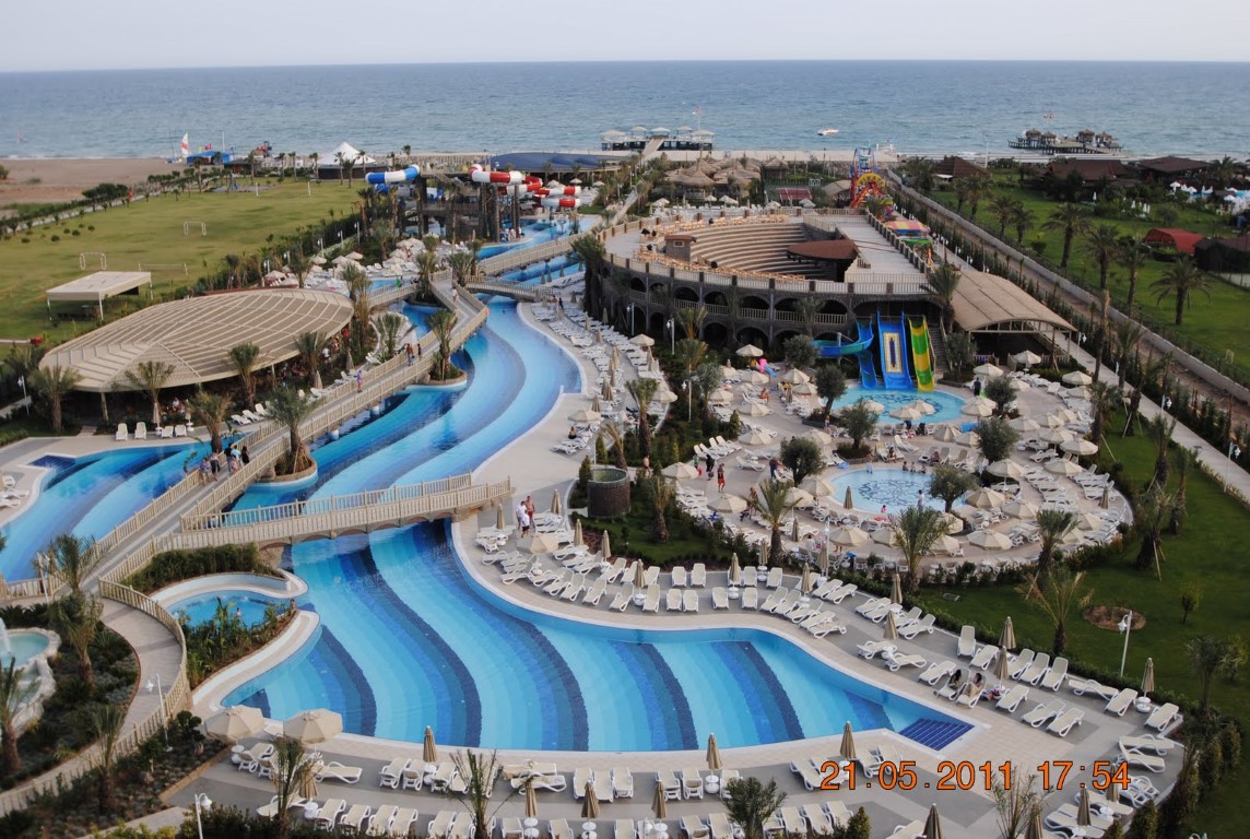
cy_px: 420
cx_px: 625
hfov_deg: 53.0
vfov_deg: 37.0
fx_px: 1253
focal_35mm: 36
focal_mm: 24
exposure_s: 1/160
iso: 100
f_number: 6.3
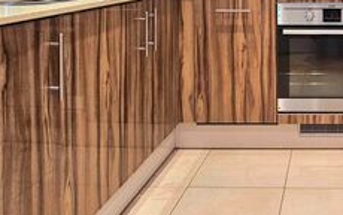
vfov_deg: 27.6
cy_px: -29
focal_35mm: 42
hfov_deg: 42.2
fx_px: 393
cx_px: 325
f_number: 2.2
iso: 250
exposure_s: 1/50
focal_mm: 2.2
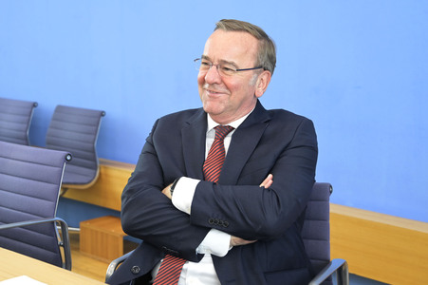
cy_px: 142
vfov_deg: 21.9
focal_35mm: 62
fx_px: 737
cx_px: 214
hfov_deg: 32.4
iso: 3200
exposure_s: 1/500
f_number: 5
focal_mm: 62
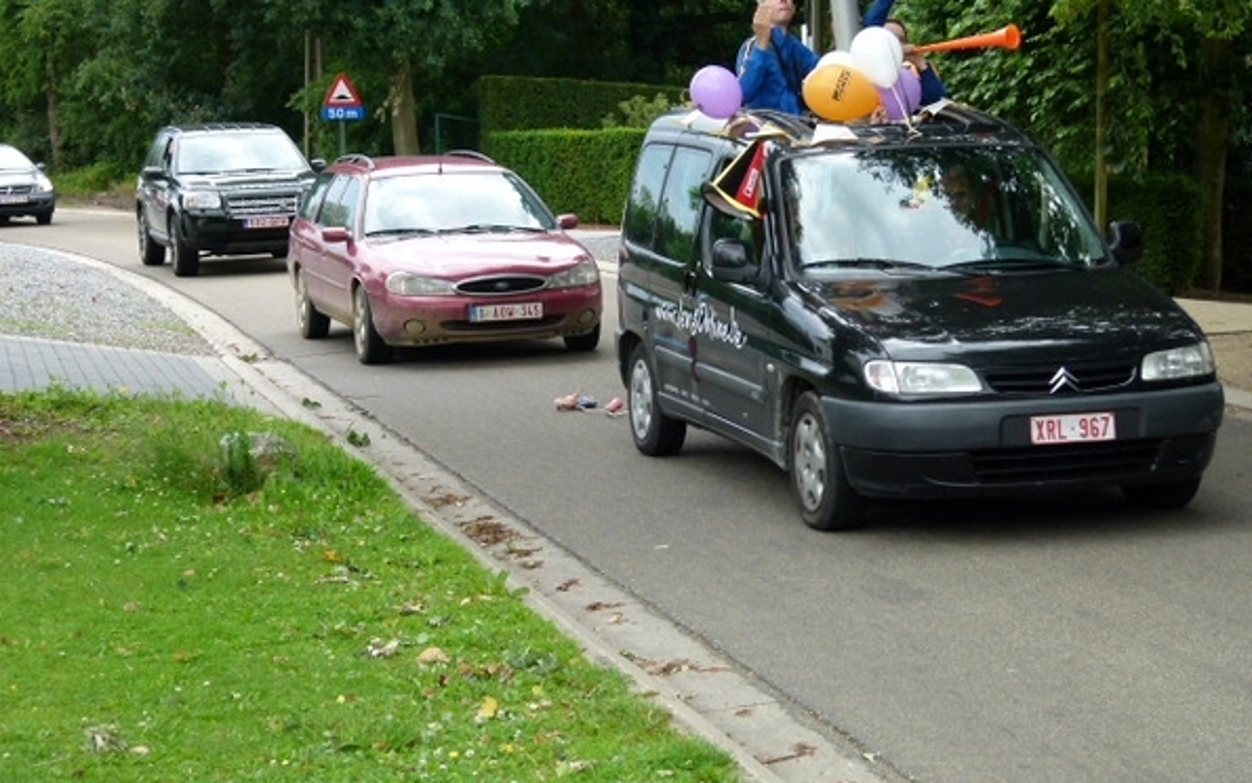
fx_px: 2628
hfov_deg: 26.8
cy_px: 358
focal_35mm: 77
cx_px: 623
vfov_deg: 16.9
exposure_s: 1/250
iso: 160
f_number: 4
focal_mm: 12.9
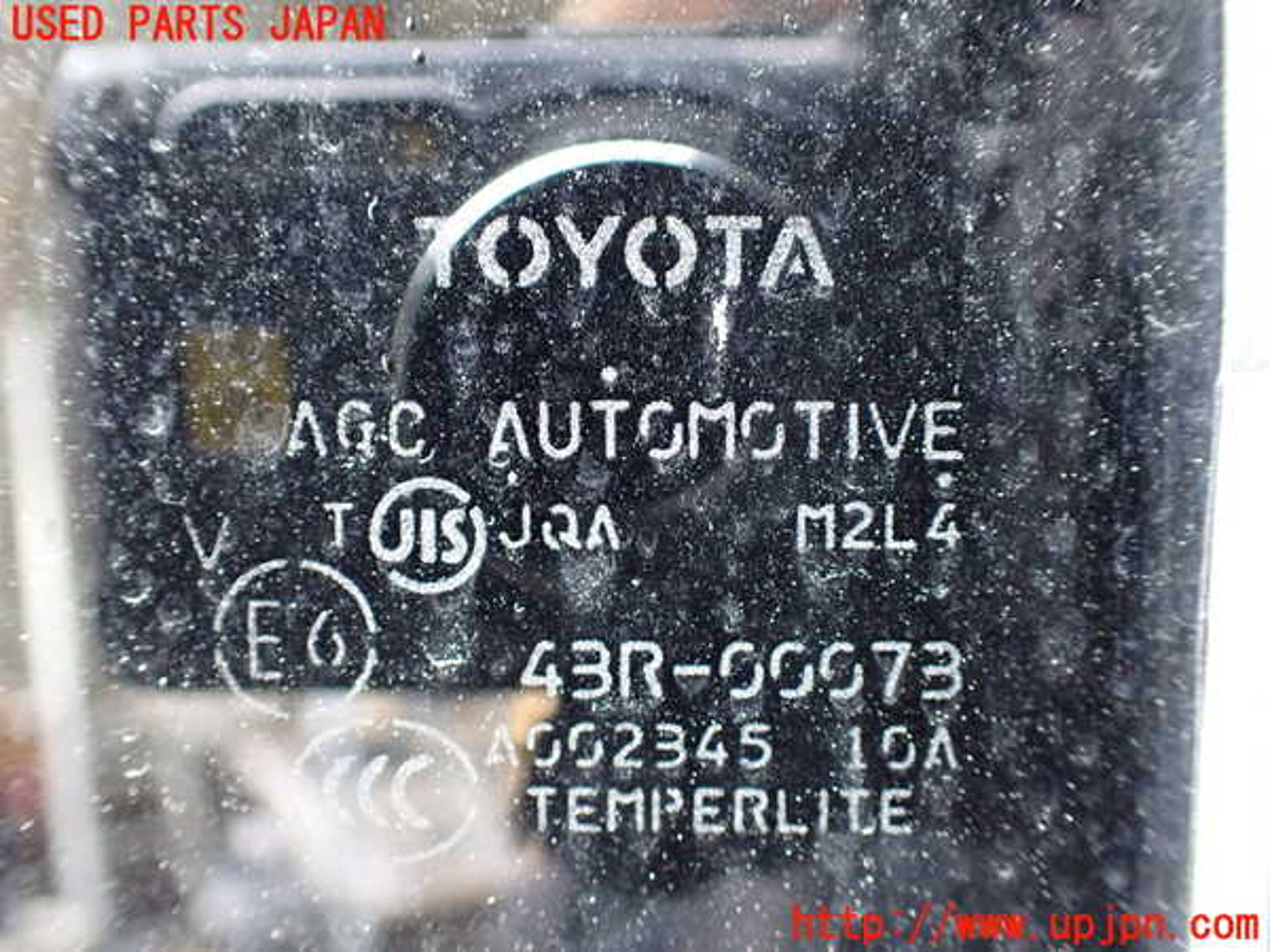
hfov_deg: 60.0
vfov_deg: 46.8
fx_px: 1101
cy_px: 476
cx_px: 635
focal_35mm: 30
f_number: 2.3
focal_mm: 5.4
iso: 800
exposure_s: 1/30
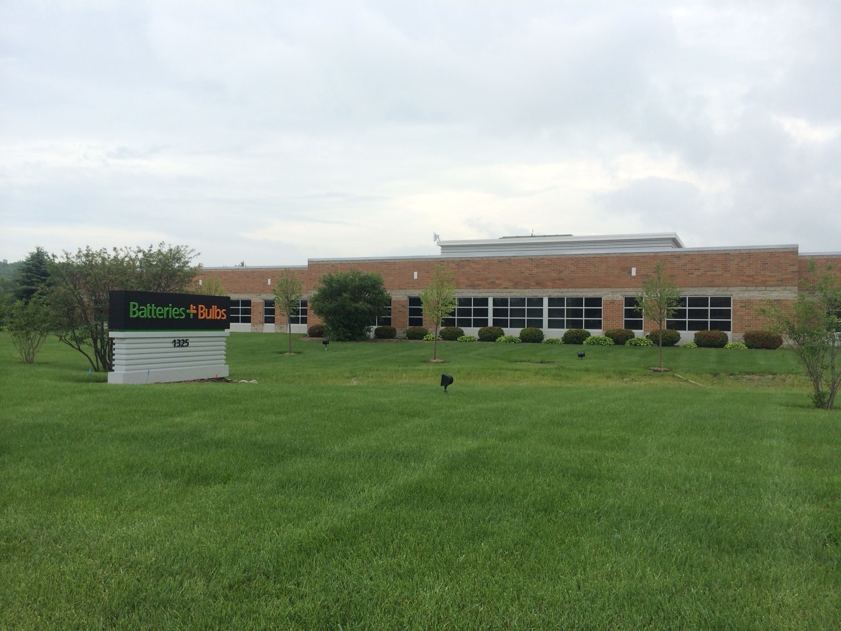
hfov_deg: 60.0
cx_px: 420
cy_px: 316
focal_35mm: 30
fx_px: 729
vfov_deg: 46.8
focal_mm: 4.12
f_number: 2.2
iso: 32
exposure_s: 1/1953
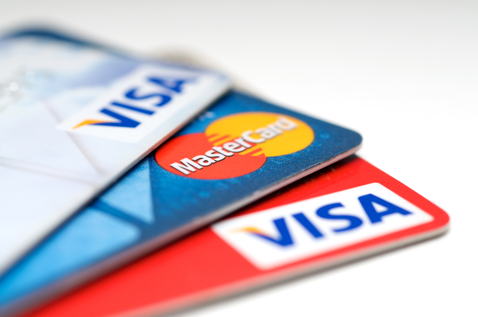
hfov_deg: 22.6
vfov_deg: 15.1
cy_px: 158
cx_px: 239
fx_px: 1193
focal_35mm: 90
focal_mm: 60
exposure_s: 1/200
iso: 200
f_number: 6.3
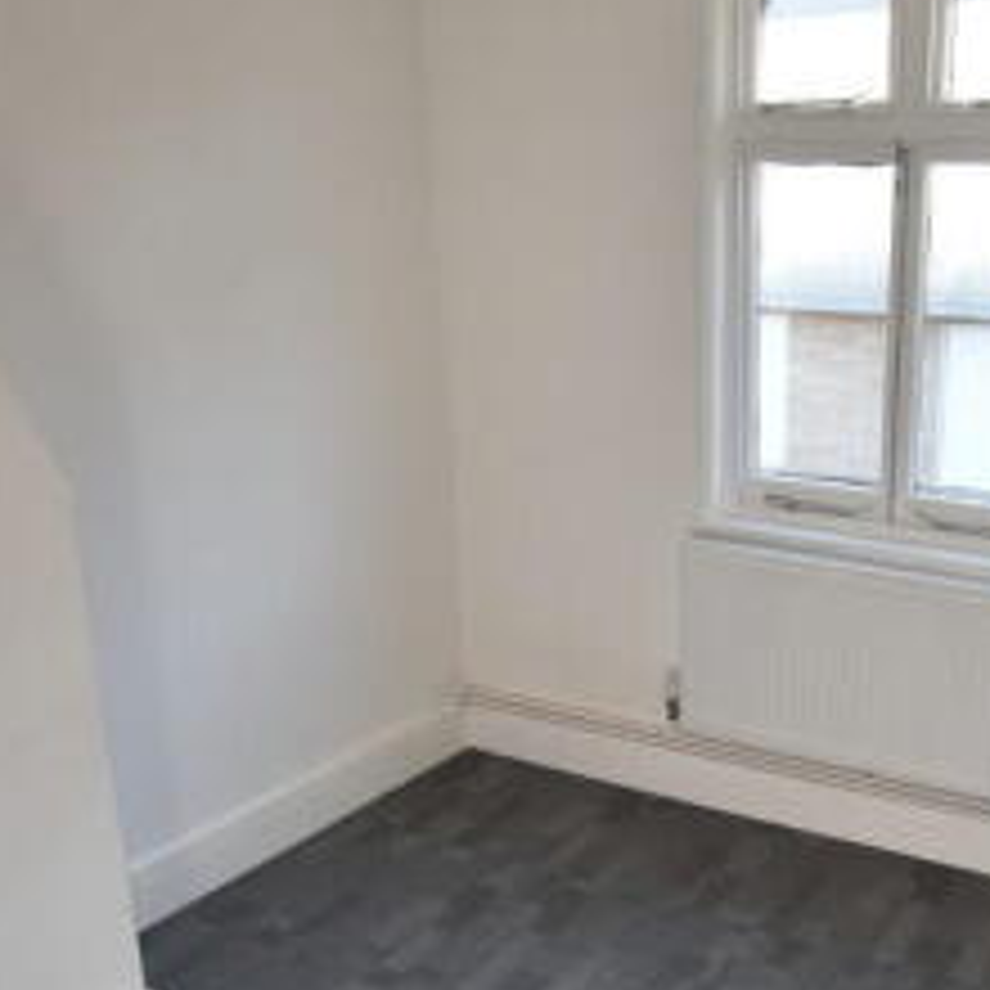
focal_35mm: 38
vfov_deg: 43.7
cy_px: 587
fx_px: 1230
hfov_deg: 42.7
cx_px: 727
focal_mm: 10
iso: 360
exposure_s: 1/125
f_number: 5.6
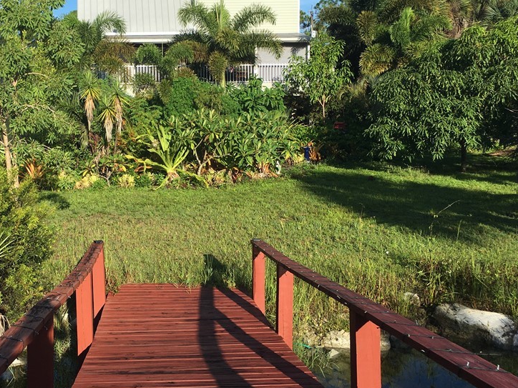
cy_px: 170
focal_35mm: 41
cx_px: 167
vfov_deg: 35.1
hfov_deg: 45.0
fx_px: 614
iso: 25
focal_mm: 4.15
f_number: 2.2
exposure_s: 1/1166
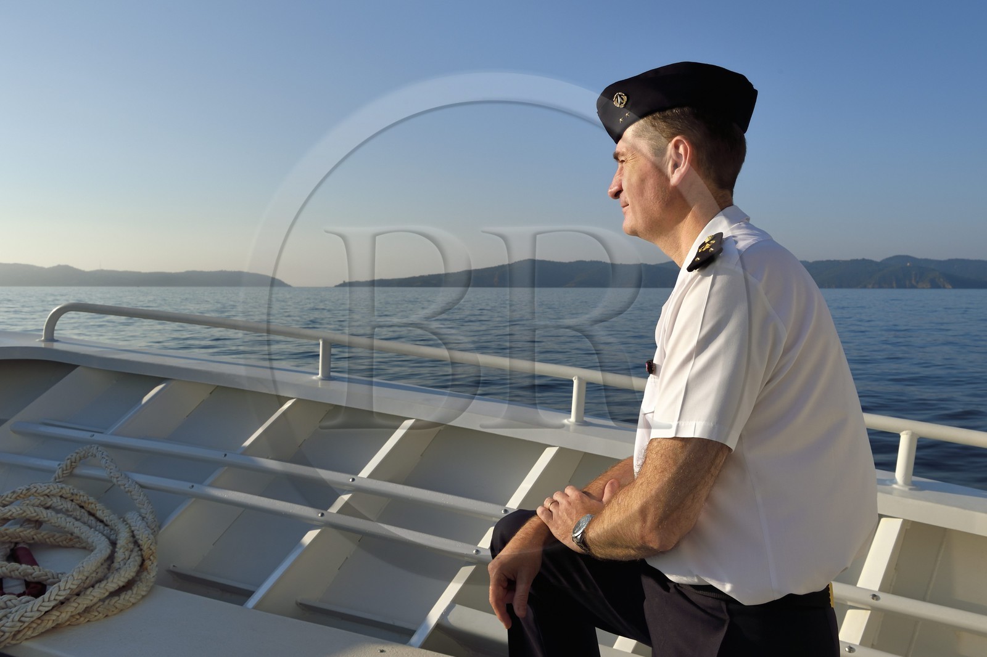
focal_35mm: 24
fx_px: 658
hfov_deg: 73.8
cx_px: 494
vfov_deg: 53.1
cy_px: 328
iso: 200
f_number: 14
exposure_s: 1/320
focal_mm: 24
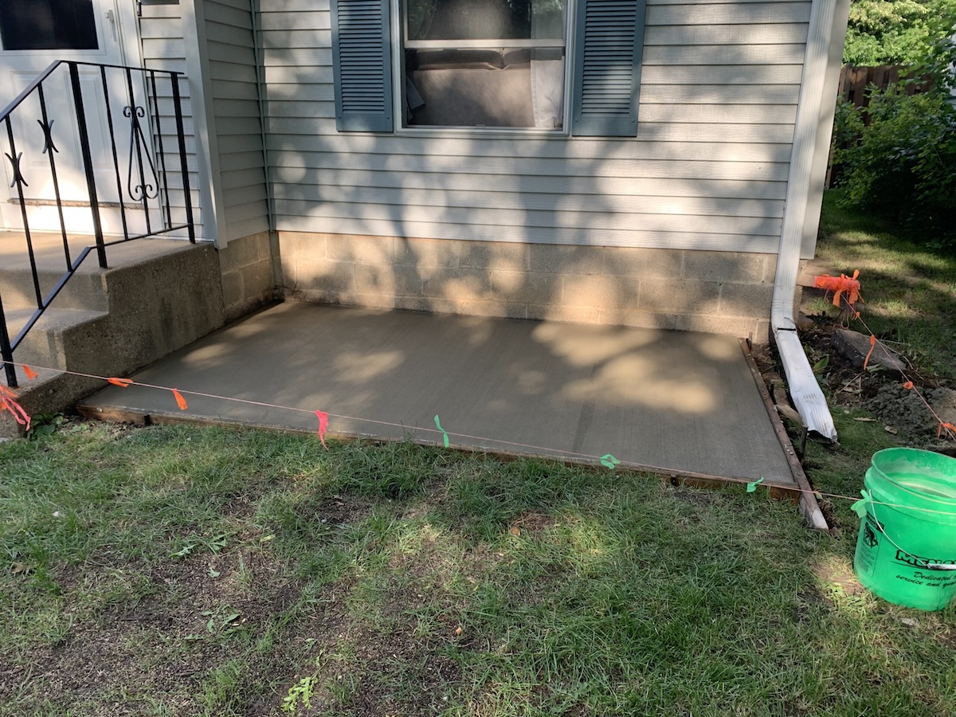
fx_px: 718
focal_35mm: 26
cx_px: 478
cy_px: 358
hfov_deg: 67.3
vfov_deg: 53.1
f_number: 1.8
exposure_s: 1/262
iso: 25
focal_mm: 4.25
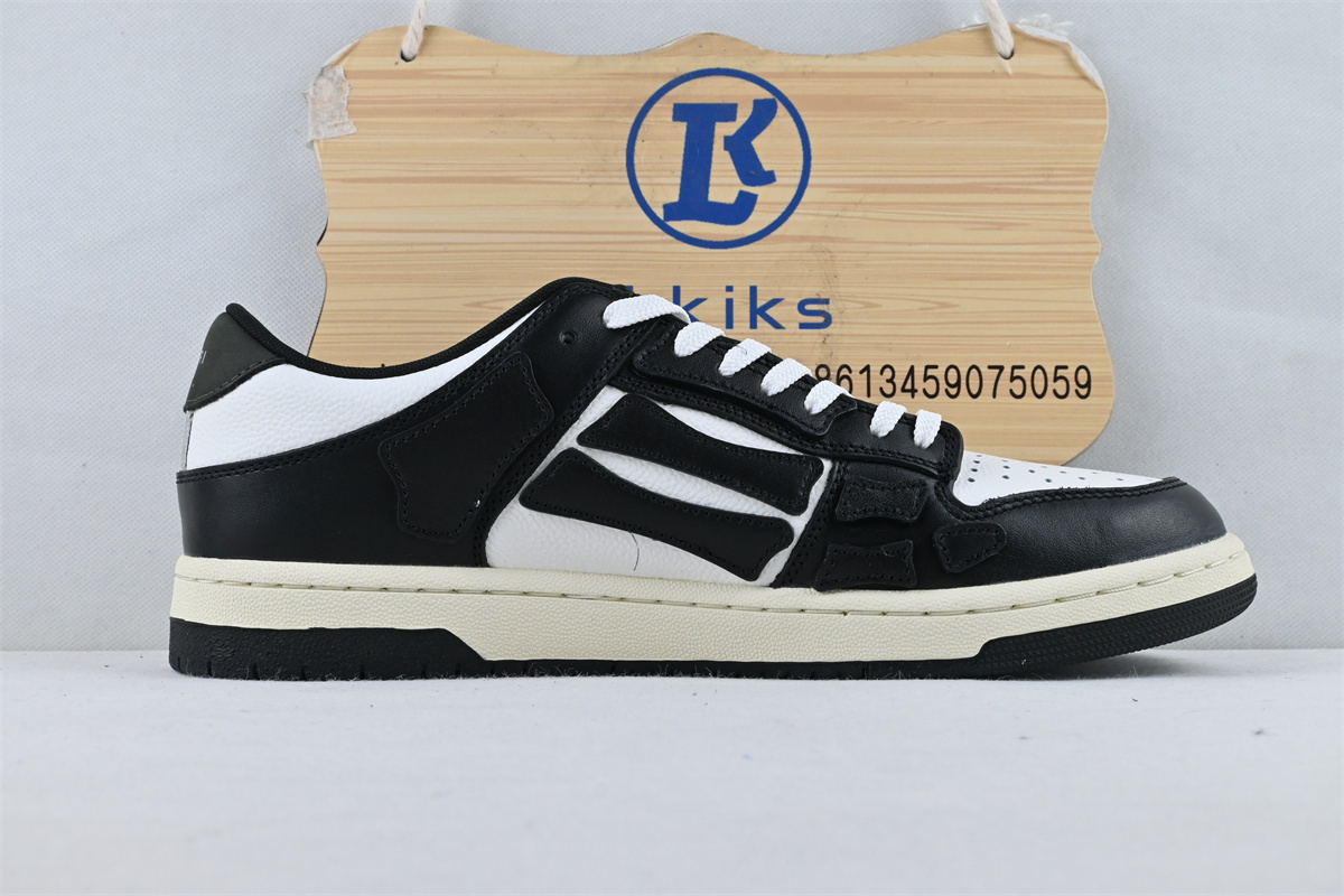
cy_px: 448
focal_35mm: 47
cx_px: 672
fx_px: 1764
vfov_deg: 28.5
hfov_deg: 41.7
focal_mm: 31.5
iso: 1000
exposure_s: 1/160
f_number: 10
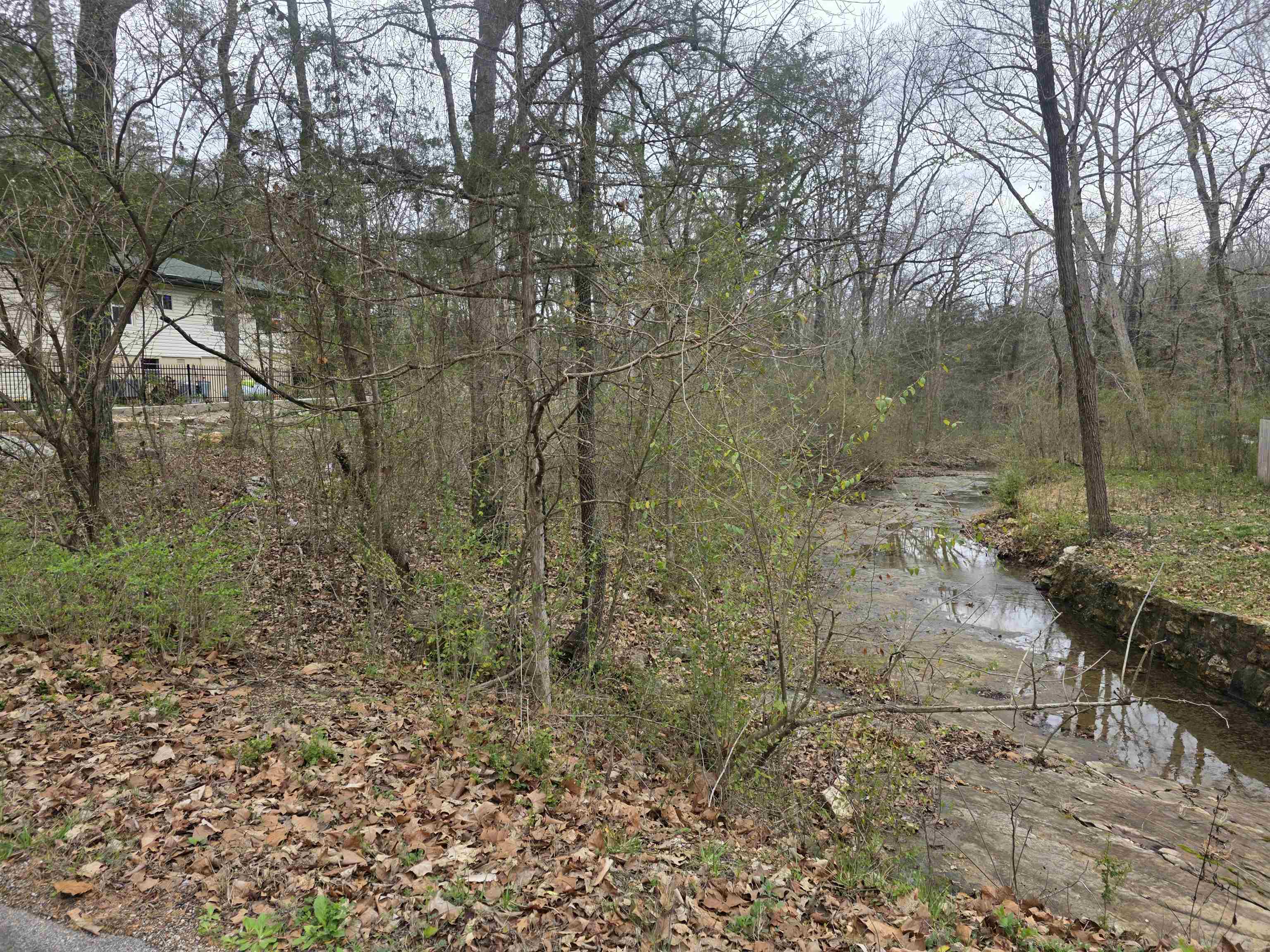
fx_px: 844
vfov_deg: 58.9
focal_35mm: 23
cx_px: 635
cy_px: 476
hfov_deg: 73.9
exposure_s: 1/359
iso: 50
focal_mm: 6.3
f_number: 1.7
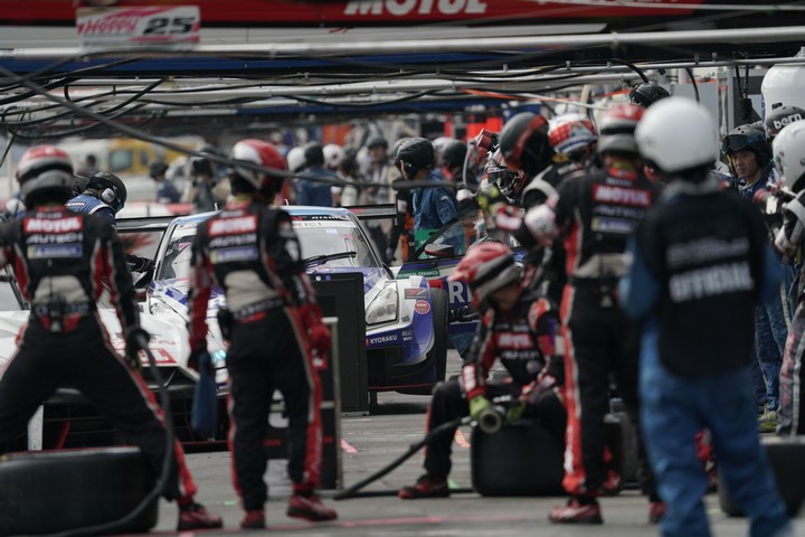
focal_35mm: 600
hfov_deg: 3.4
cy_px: 268
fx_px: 13416
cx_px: 402
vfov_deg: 2.3
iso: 400
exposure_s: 1/800
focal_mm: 600
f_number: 7.1
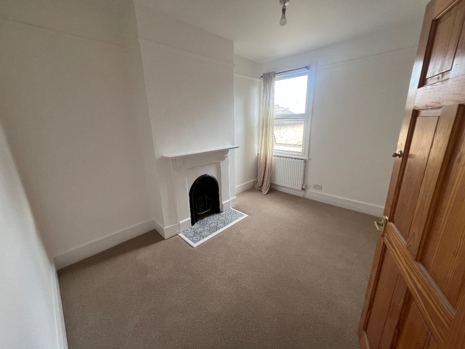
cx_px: 232
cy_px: 174
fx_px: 175
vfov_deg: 89.9
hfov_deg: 106.2
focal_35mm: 13
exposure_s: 1/99
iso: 100
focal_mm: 1.57
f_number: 1.8
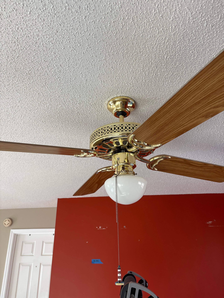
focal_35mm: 26
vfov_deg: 67.3
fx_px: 224
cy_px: 149
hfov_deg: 53.1
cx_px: 112
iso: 64
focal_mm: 5.96
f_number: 1.6
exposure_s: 1/122
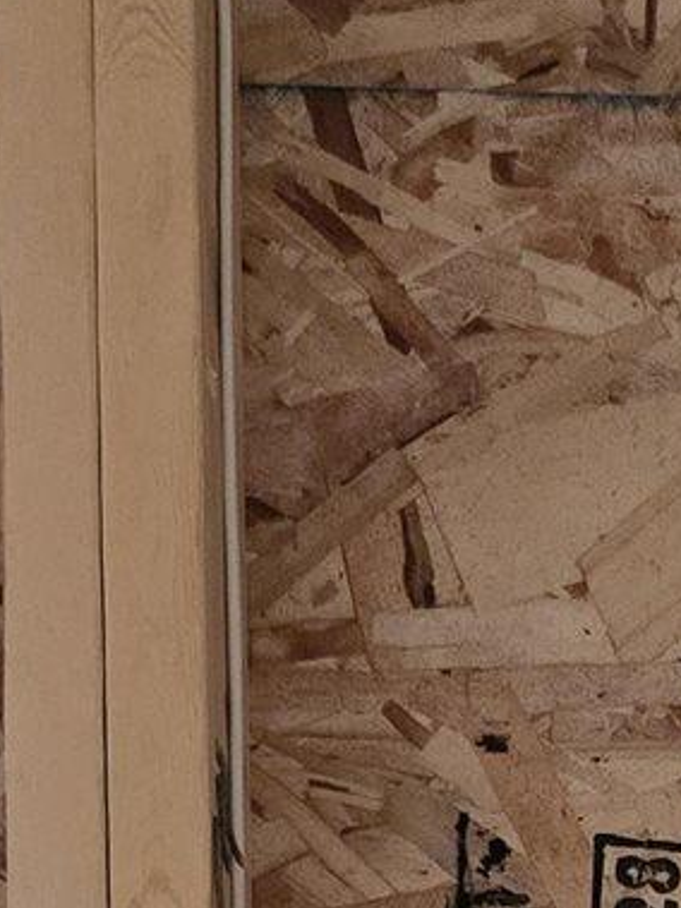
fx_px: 3674
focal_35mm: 140
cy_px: 2652
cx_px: 863
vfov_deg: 10.4
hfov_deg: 10.4
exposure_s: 1/60
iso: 1250
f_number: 1.7
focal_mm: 6.3
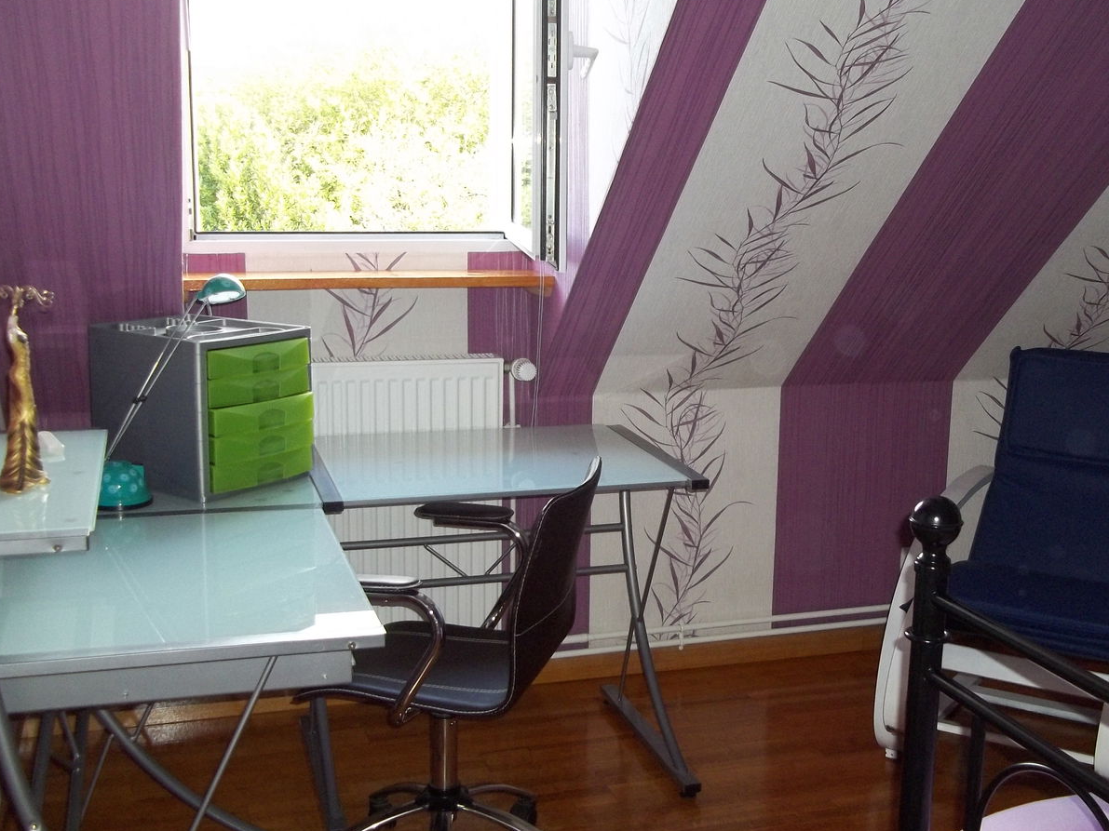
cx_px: 632
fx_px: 1377
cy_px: 448
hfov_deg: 43.7
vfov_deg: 33.6
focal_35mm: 43
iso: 160
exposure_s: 1/30
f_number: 2.9
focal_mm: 5.7
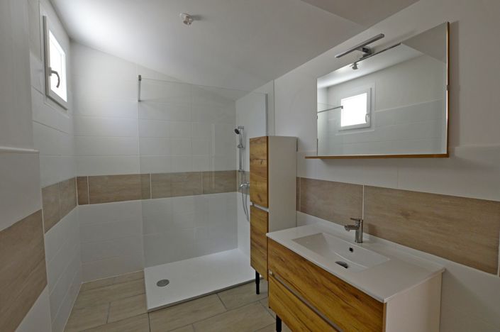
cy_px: 166
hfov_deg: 100.5
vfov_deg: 77.2
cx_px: 250
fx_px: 208
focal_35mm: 15
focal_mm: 10
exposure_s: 1/100
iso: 400
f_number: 5
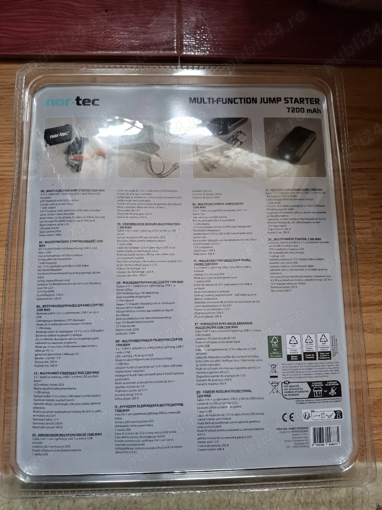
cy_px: 255
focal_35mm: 23
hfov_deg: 58.9
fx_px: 338
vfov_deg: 73.9
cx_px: 191
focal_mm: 5.54
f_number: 1.8
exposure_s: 1/50
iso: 250
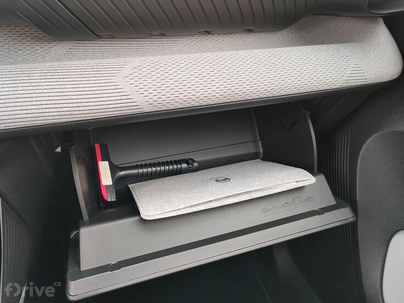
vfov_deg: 51.4
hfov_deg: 65.3
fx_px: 315
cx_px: 202
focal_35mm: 27
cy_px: 152
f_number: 1.9
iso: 160
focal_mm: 5.52
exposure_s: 1/100
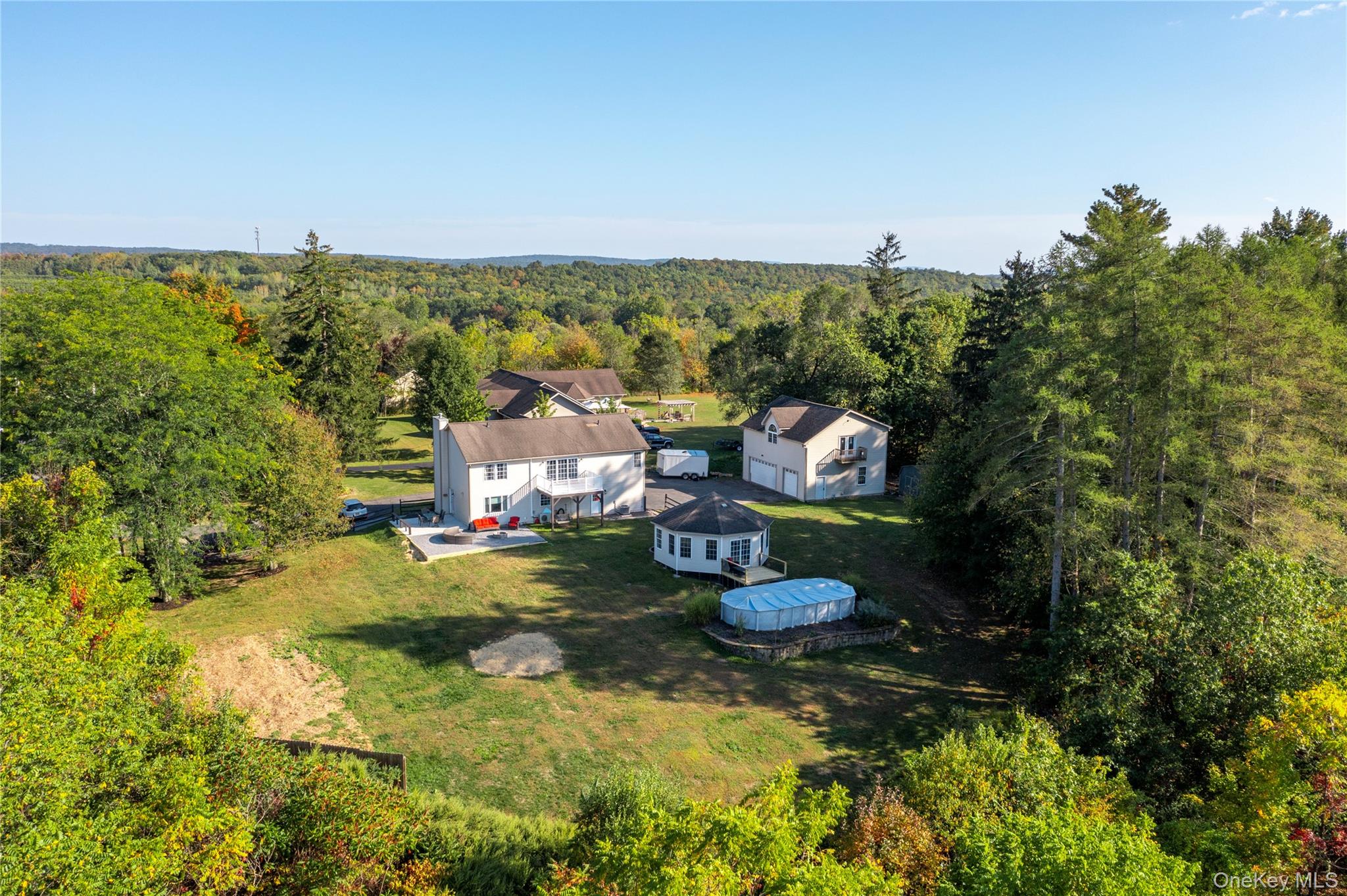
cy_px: 448
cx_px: 674
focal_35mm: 28
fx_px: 1047
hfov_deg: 65.5
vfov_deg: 46.4
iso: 100
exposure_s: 1/320
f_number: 5.6
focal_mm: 10.26
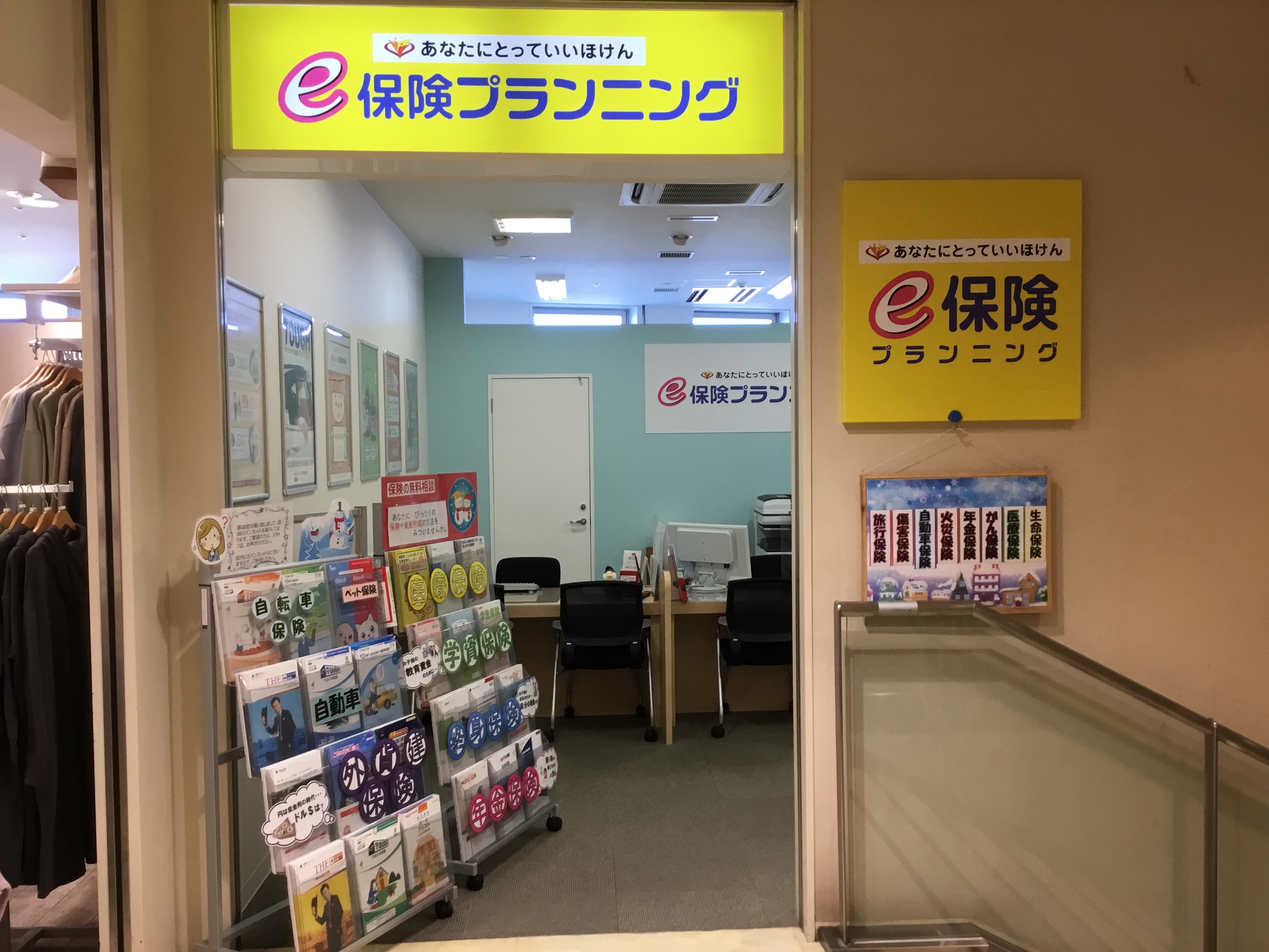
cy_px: 476
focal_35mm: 31
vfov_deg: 45.4
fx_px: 1136
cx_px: 634
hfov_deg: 58.4
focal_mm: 3.3
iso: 32
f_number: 2.4
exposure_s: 1/40
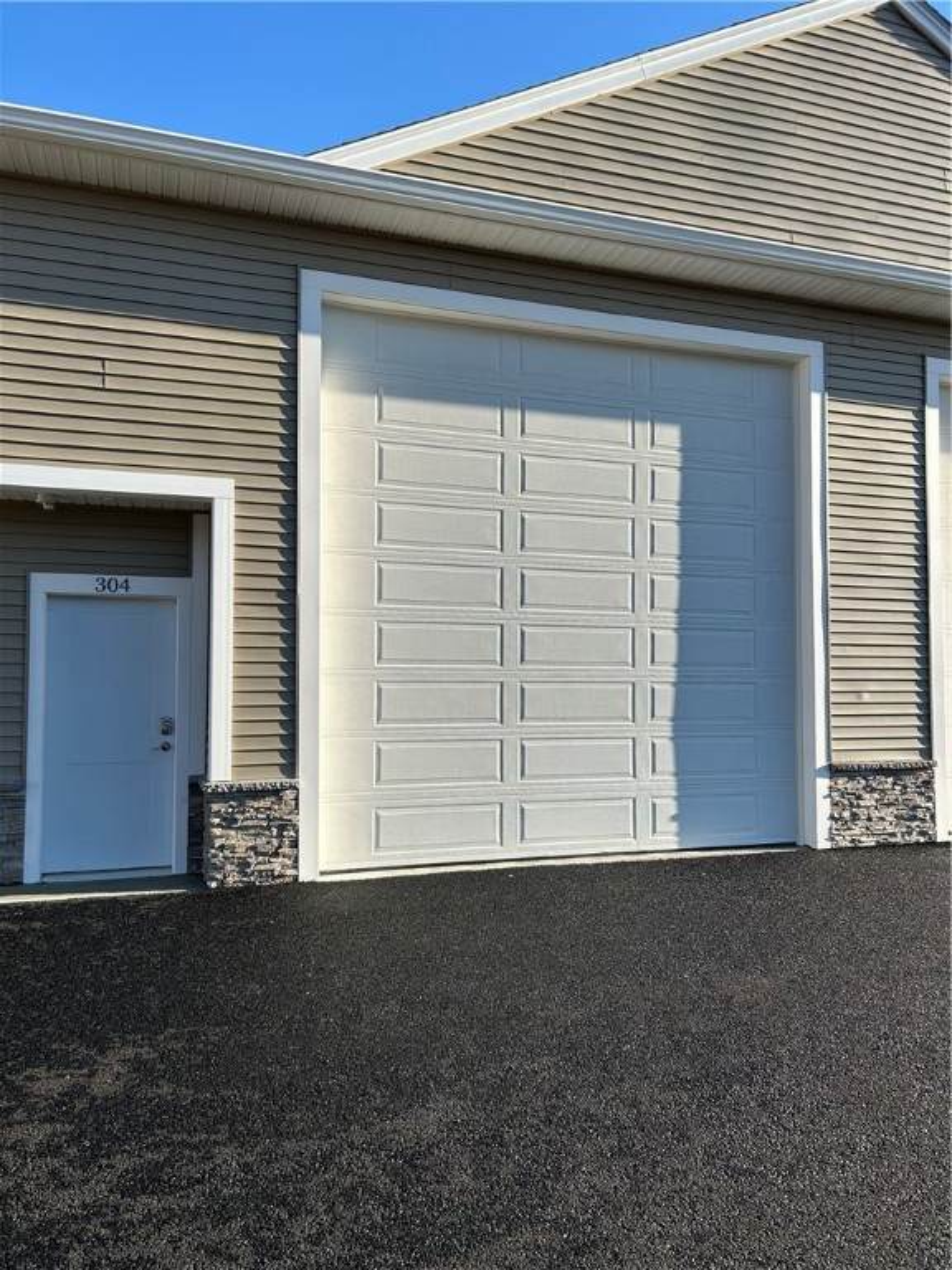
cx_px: 476
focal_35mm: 26
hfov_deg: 53.1
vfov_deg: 67.3
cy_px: 635
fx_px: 953
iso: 50
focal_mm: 5.7
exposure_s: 1/2762
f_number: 1.5
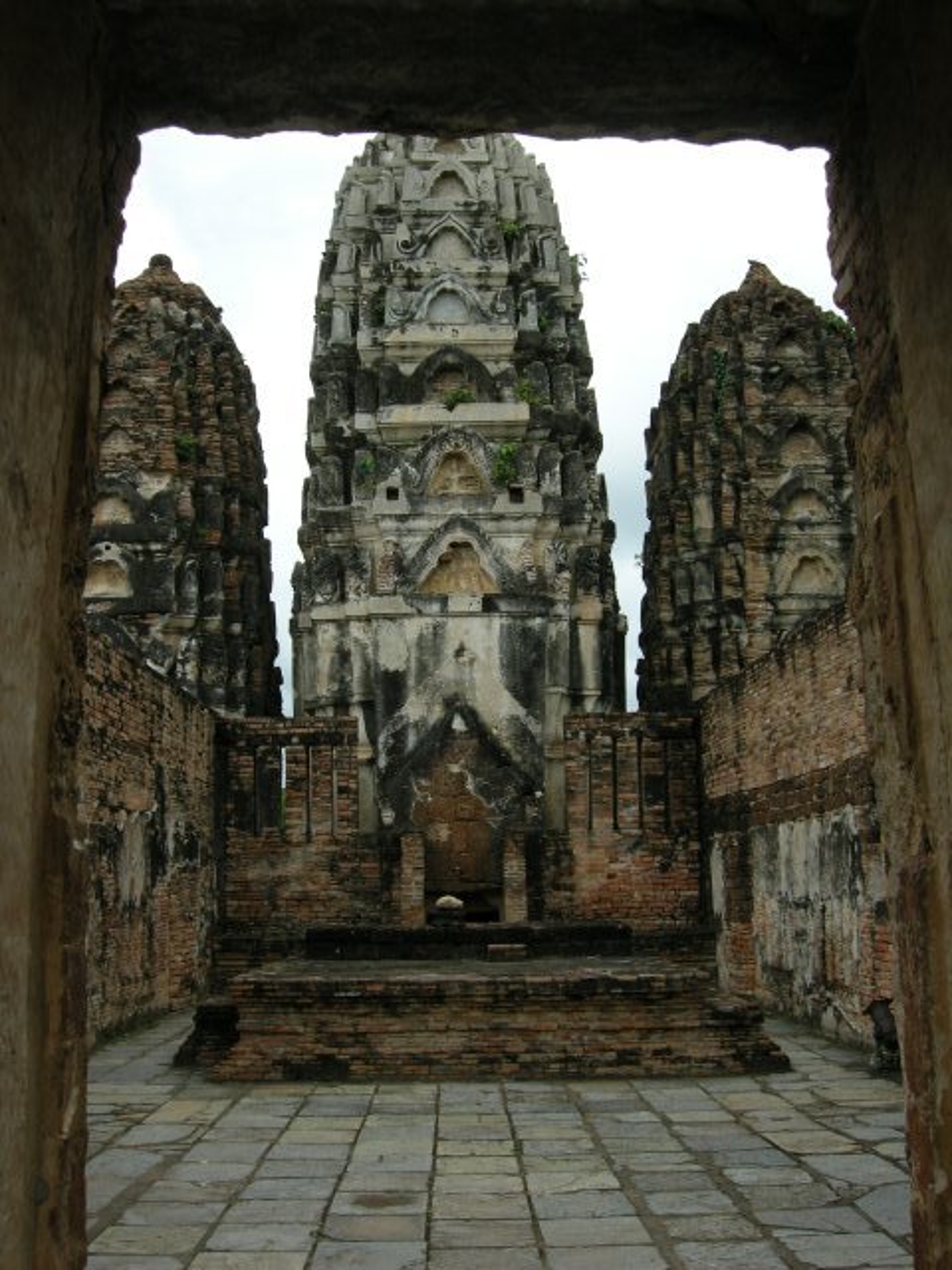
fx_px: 1320
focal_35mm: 36
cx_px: 476
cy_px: 635
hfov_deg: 39.7
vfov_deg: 51.4
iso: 64
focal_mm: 7.5
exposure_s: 1/175
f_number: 4.8
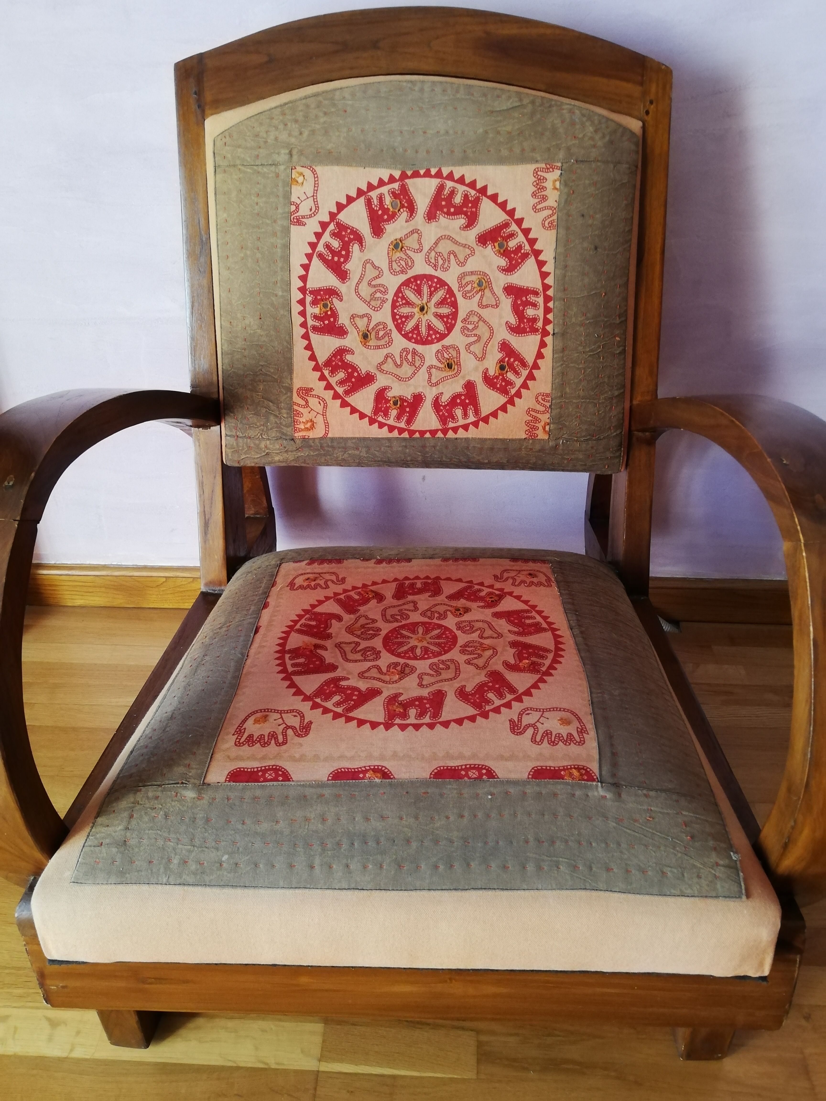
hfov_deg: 48.2
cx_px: 413
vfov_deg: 61.7
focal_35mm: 29
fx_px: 923
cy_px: 550
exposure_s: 1/33.3
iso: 320
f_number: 2.2
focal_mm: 3.81
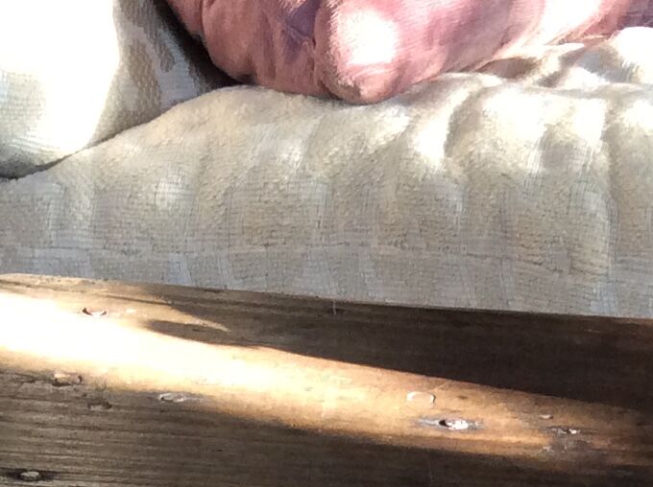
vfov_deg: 11.5
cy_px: 759
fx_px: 2298
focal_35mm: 122
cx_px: 615
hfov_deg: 15.9
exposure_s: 1/25
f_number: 2.4
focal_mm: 3.3
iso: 100
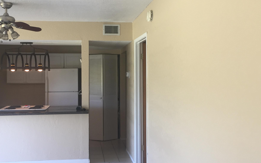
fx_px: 270
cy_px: 68
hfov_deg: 51.3
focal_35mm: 38
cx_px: 111
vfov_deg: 33.5
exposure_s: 1/40
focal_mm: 4.15
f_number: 2.2
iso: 32
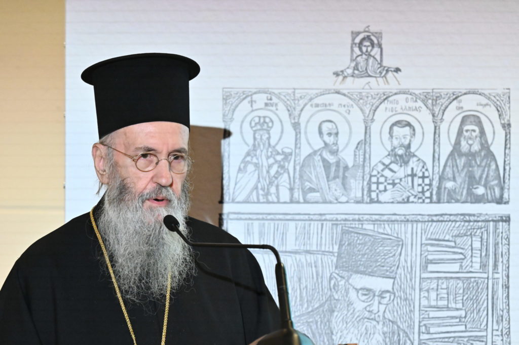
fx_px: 5764
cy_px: 172
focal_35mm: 400
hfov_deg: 5.2
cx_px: 260
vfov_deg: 3.4
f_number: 8
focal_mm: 400
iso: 9000
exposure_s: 1/100
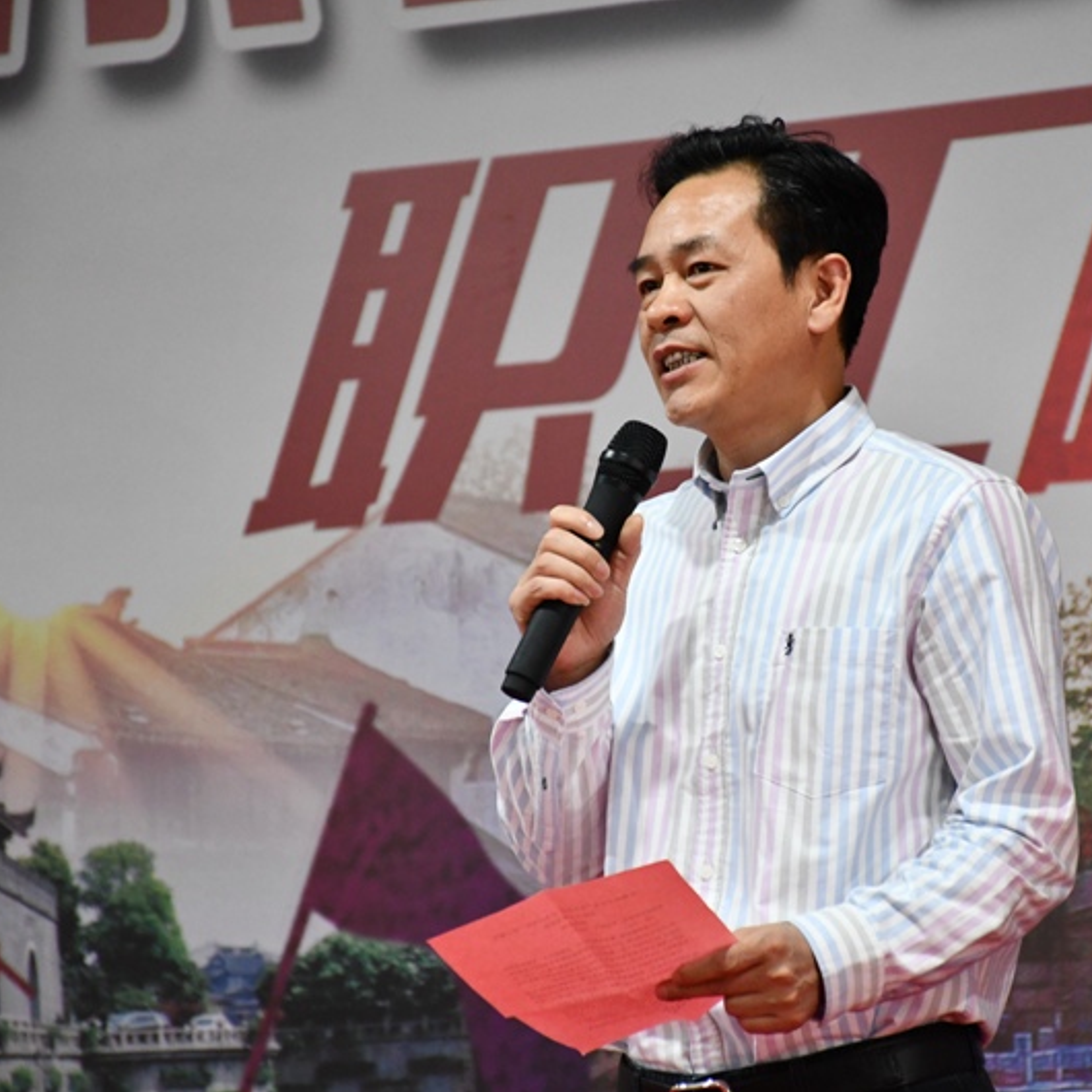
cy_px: 547
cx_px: 711
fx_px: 7959
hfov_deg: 7.8
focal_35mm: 223
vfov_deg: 7.8
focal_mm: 116
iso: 2200
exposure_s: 1/125
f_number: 5.6
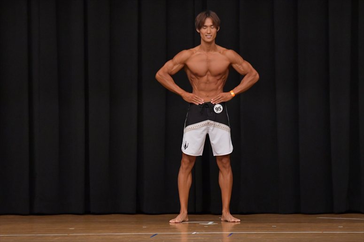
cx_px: 182
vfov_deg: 5.4
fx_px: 2577
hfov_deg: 8.1
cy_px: 121
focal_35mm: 255
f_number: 5.6
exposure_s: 1/400
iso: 6400
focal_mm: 170
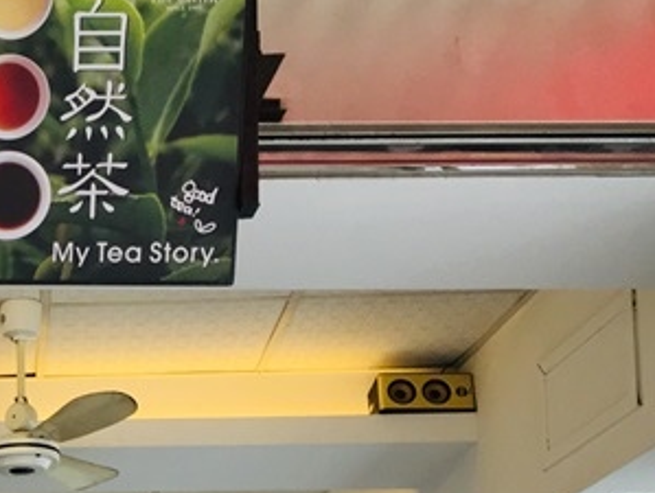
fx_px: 1743
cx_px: -195
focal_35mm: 92
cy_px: 672
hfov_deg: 19.6
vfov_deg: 15.2
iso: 40
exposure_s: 1/120
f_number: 2.2
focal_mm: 4.15
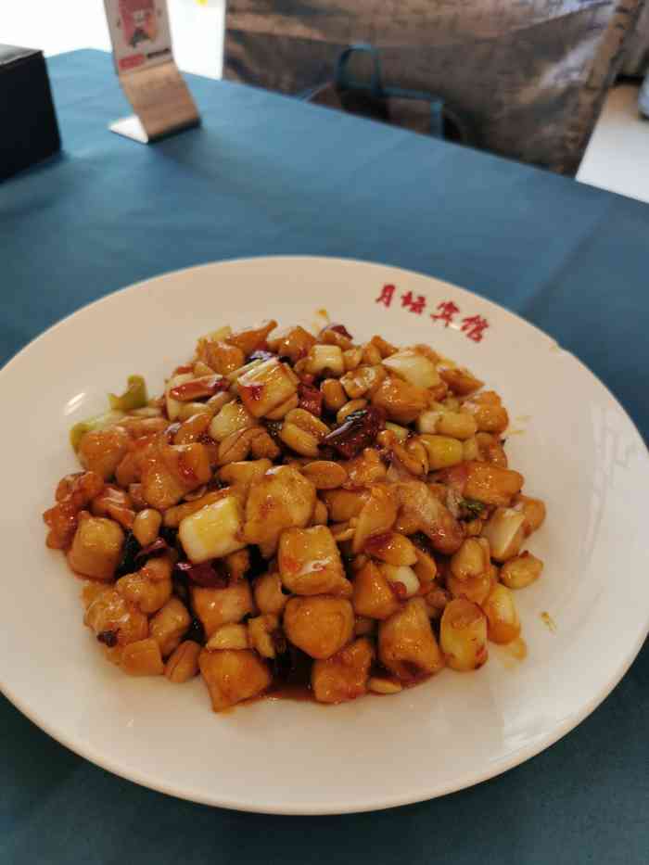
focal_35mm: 27
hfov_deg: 51.4
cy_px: 432
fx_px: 675
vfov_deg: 65.3
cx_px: 324
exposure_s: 1/120
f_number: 1.6
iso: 200
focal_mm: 5.56
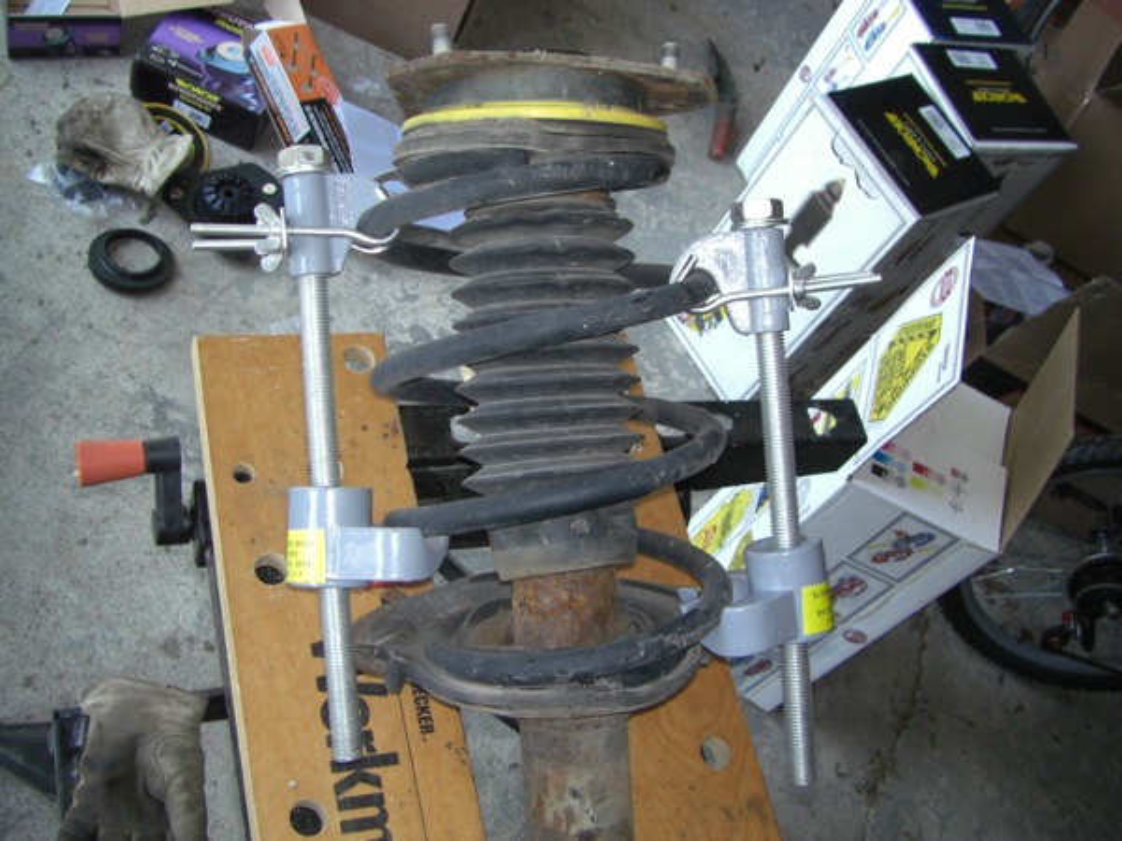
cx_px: 561
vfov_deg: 37.7
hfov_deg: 49.0
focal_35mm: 38
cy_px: 420
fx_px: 1232
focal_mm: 6.3
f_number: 3.4
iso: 200
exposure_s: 1/60
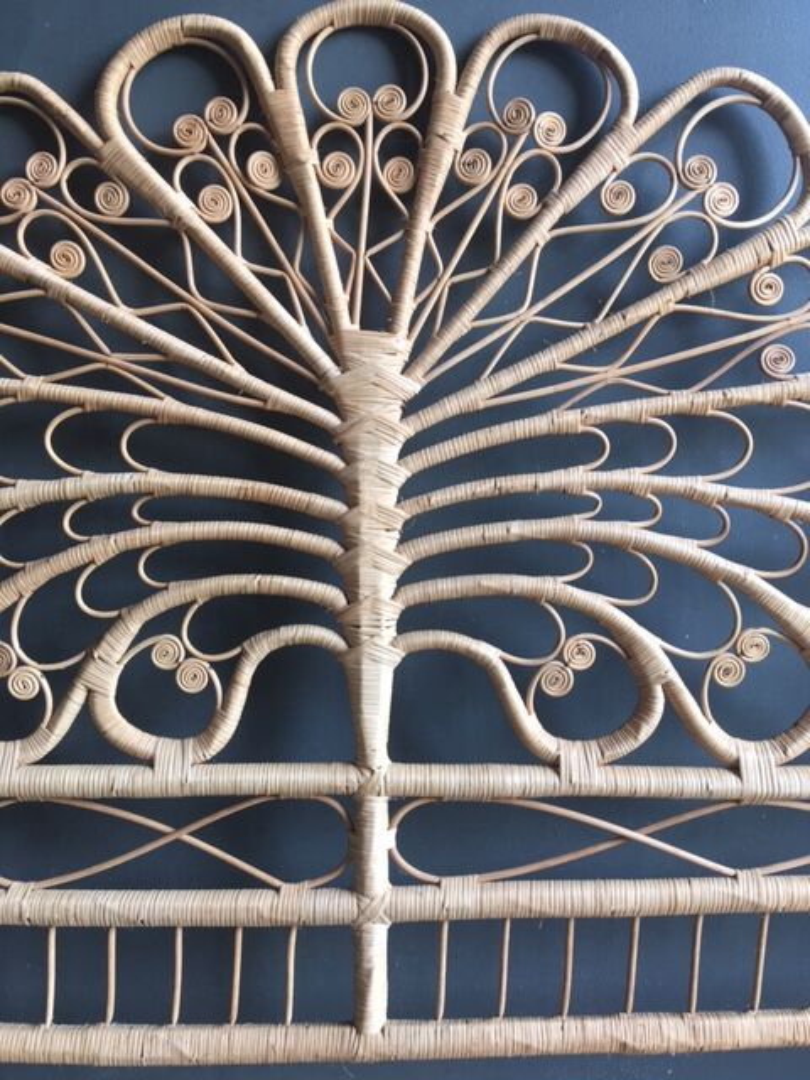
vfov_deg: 61.7
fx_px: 905
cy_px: 540
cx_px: 405
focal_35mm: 29
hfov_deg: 48.2
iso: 32
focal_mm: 4.15
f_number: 2.2
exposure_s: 1/50
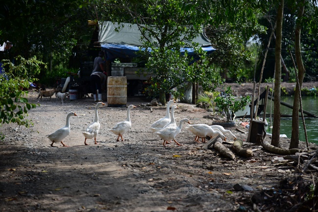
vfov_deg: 12.5
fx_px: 972
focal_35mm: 110
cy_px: 106
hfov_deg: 18.6
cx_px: 159
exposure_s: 1/2000
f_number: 4
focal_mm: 110
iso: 320
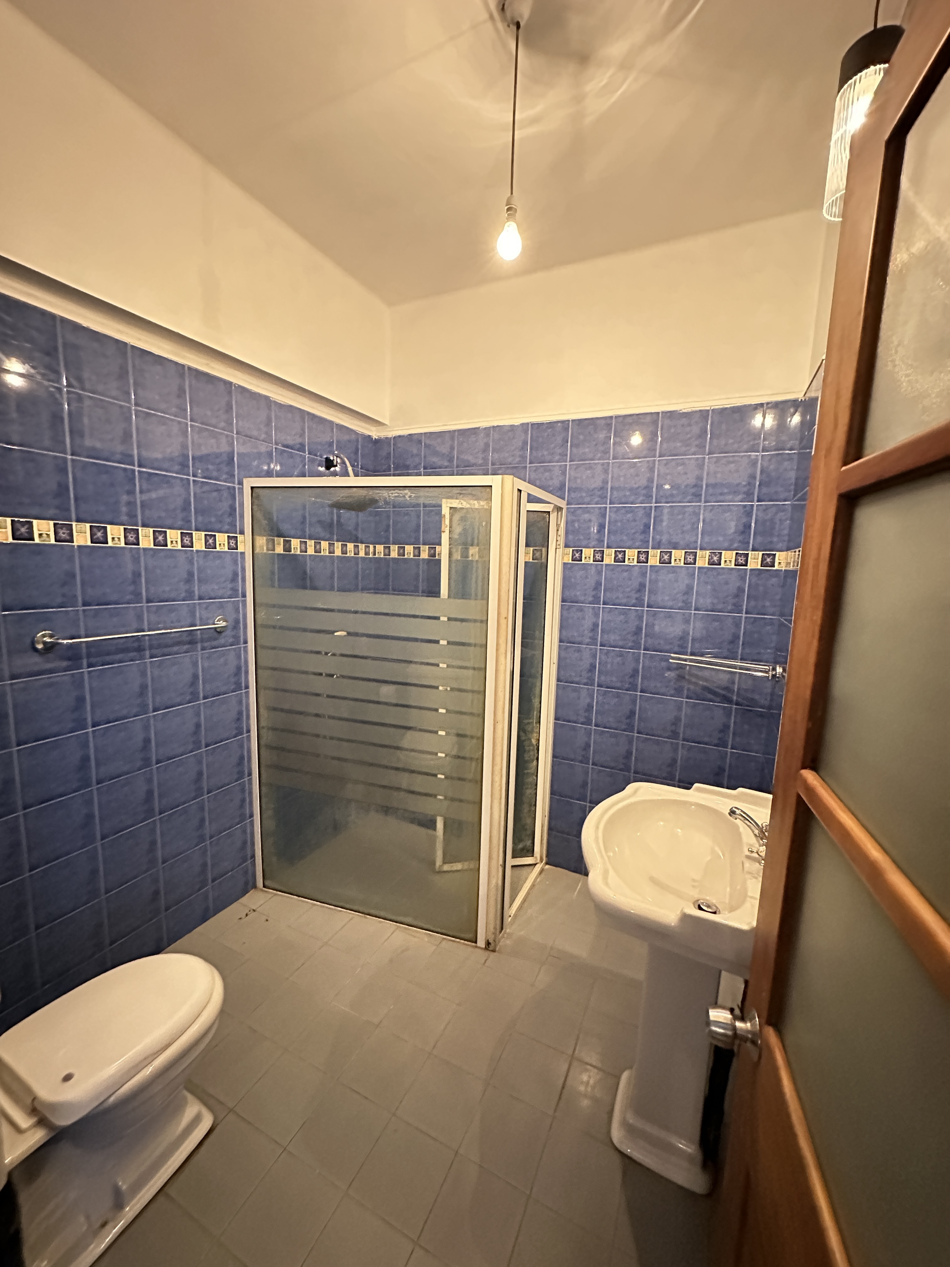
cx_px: 475
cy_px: 634
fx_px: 512
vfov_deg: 102.1
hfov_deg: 85.7
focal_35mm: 14
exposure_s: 1/25
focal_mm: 2.22
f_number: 2.2
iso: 2000
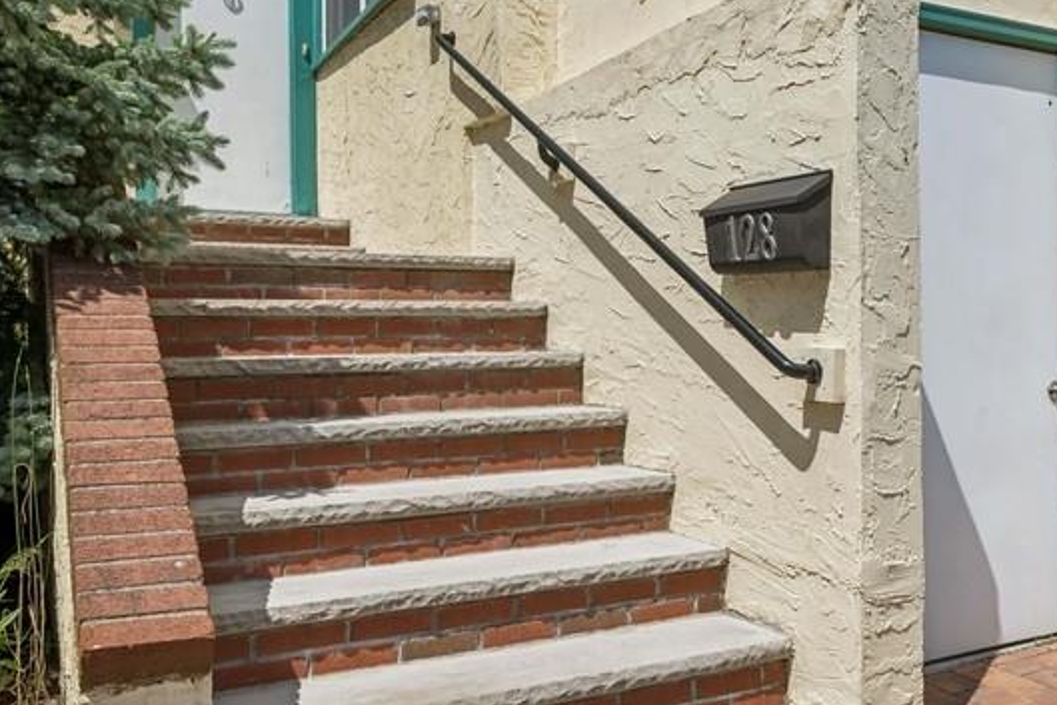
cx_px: 625
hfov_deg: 54.3
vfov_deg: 38.0
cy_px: 361
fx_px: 1023
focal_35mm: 35
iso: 100
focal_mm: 20.5
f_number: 11
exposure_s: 1/200
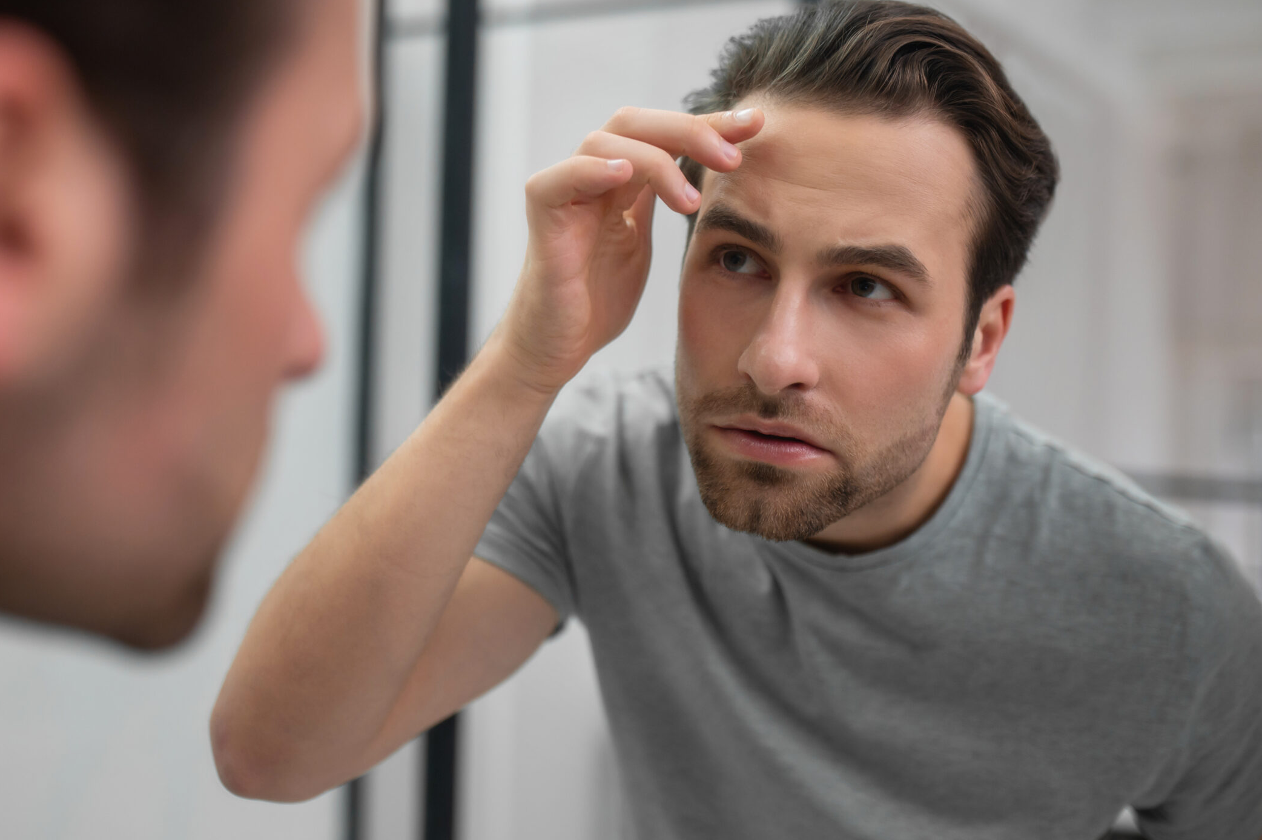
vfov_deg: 31.1
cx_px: 541
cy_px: 358
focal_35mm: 43
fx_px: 1506
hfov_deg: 45.3
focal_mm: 35
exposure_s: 1/200
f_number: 2.2
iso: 800
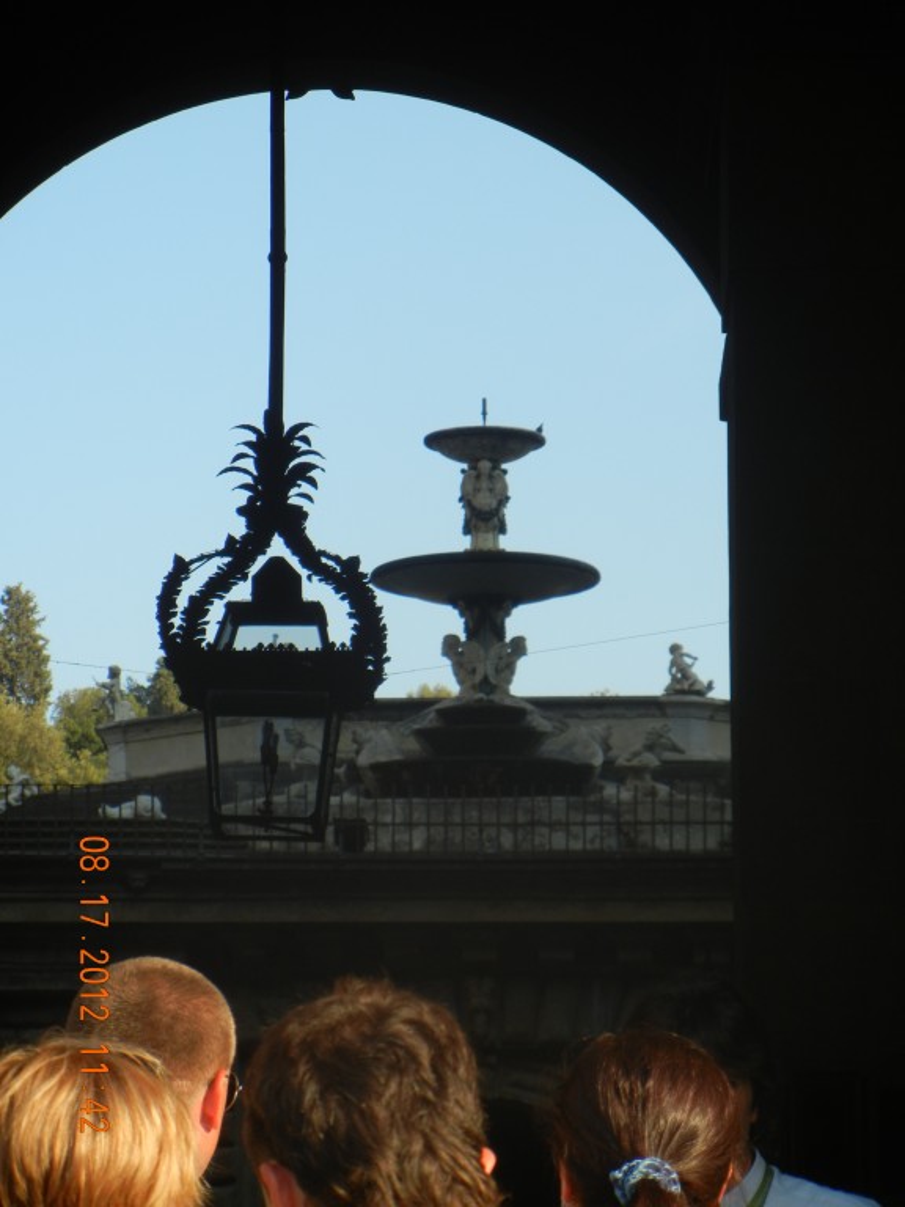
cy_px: 604
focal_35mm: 174
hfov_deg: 8.5
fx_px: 6065
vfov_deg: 11.4
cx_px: 452
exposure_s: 1/380
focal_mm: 31.4
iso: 160
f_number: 4.6
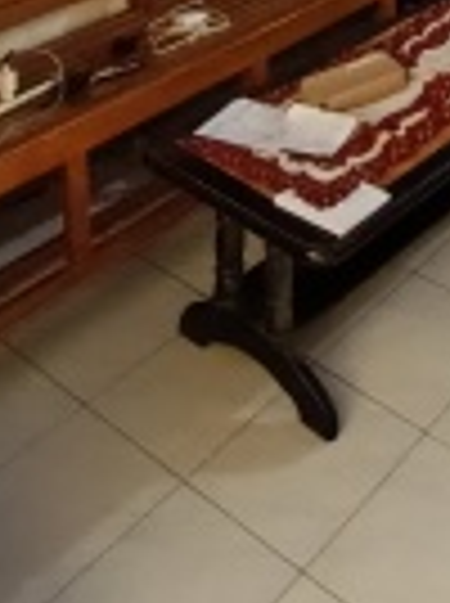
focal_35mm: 55
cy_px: -374
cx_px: 610
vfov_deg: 24.3
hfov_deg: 23.0
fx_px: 956
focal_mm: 1.65
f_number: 2.2
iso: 1000
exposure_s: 1/10
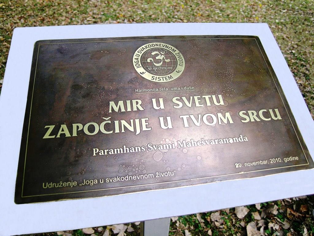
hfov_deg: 63.4
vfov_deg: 49.7
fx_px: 254
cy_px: 118
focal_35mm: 28
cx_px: 157
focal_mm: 5.8
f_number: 2.8
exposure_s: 1/268
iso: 50
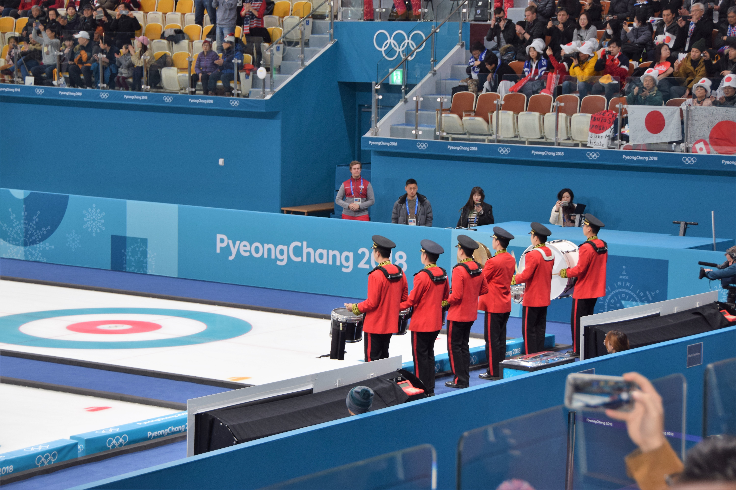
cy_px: 245
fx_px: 1901
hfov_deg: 21.9
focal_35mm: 93
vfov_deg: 14.7
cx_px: 368
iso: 280
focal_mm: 62
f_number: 5.6
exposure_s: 1/125
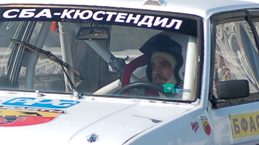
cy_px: 114
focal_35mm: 596
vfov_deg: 2.0
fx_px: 4093
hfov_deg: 3.6
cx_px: 35
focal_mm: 86
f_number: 5
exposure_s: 1/1250
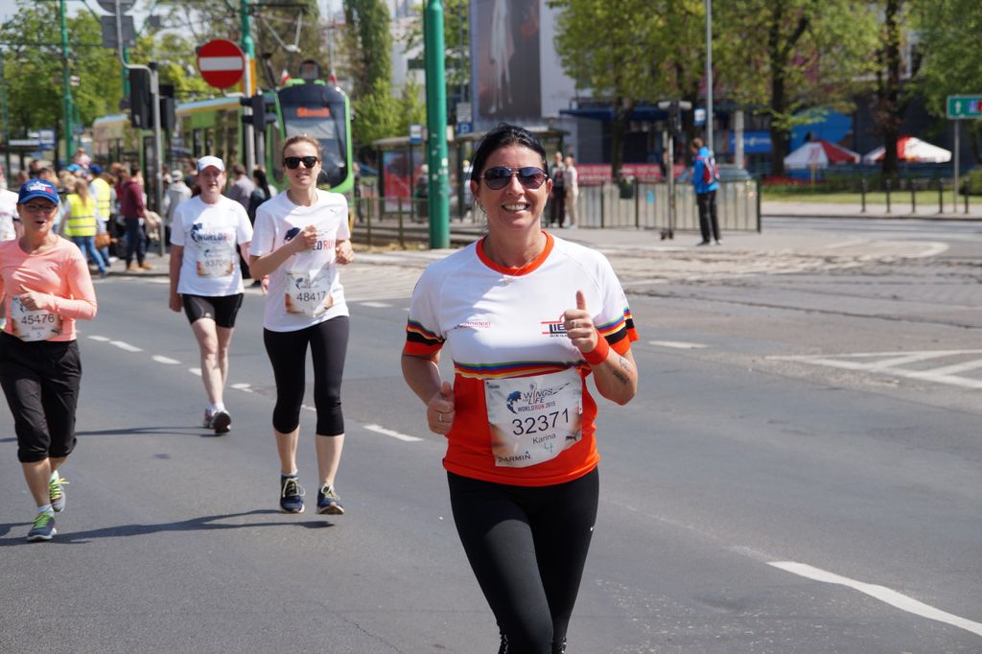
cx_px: 491
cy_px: 327
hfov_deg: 18.2
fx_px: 3068
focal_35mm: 112
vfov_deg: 12.2
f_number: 5.6
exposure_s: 1/2000
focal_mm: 75
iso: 400
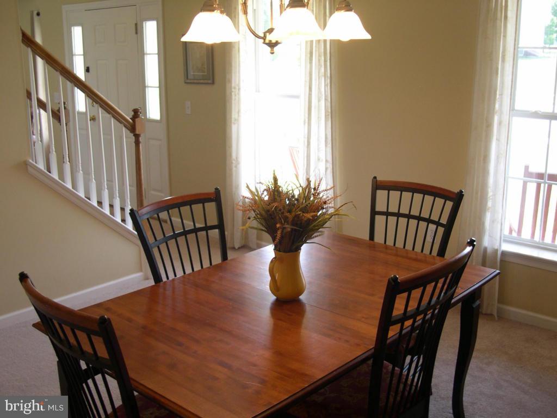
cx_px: 278
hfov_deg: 49.0
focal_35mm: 38
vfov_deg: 37.7
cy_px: 209
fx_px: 611
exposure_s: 1/41.4
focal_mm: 8
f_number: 2.8
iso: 100
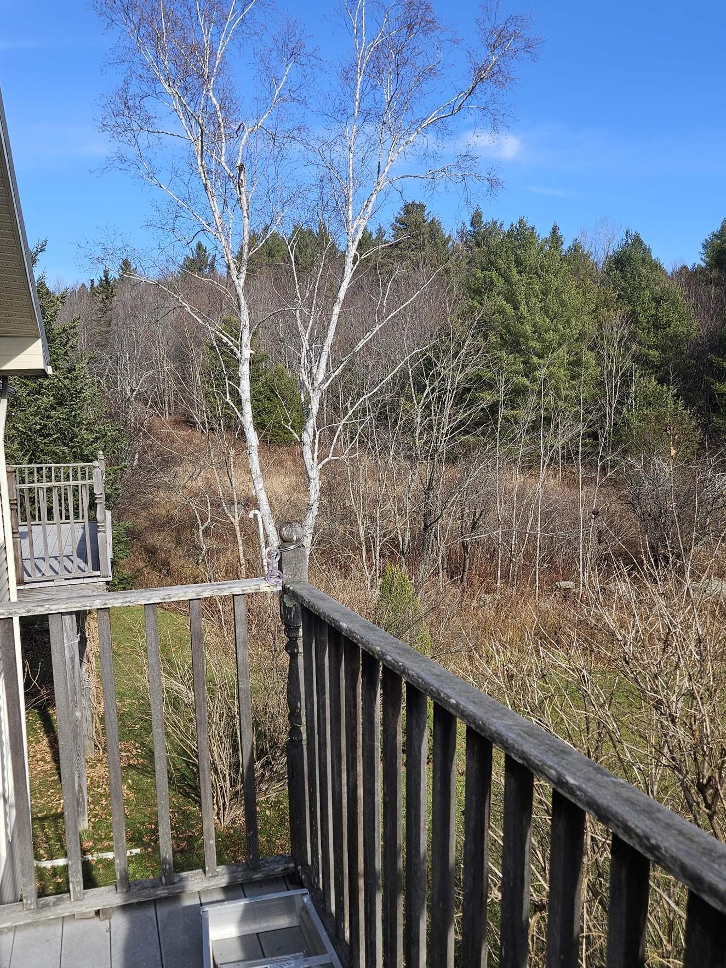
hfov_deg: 46.8
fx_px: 839
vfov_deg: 59.9
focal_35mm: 30
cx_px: 333
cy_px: 520
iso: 25
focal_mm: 5.4
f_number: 1.8
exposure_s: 1/1016
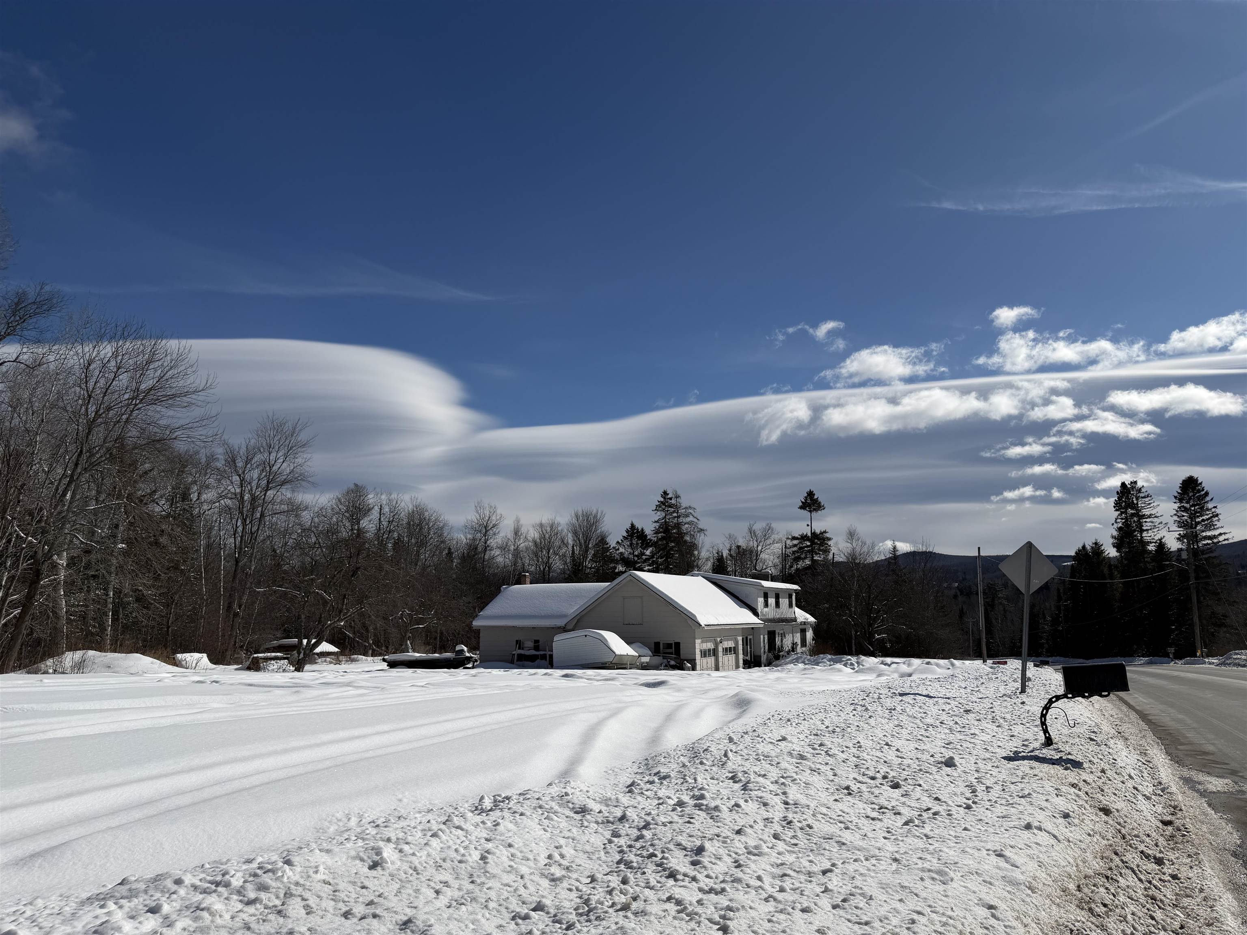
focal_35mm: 24
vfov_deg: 56.8
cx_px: 624
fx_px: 865
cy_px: 468
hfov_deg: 71.6
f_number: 1.78
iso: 80
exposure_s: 1/17544
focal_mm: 6.76
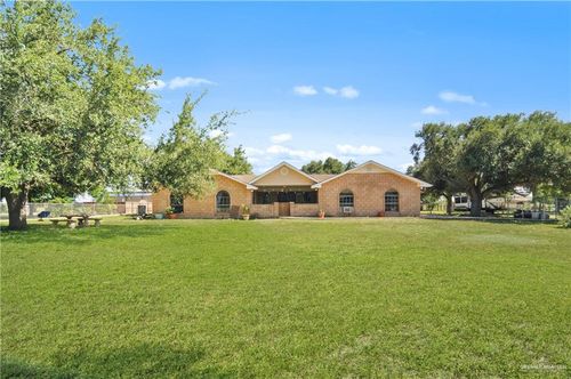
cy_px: 190
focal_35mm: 16
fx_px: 261
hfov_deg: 95.1
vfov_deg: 71.9
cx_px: 286
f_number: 8
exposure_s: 1/250
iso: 500
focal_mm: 11
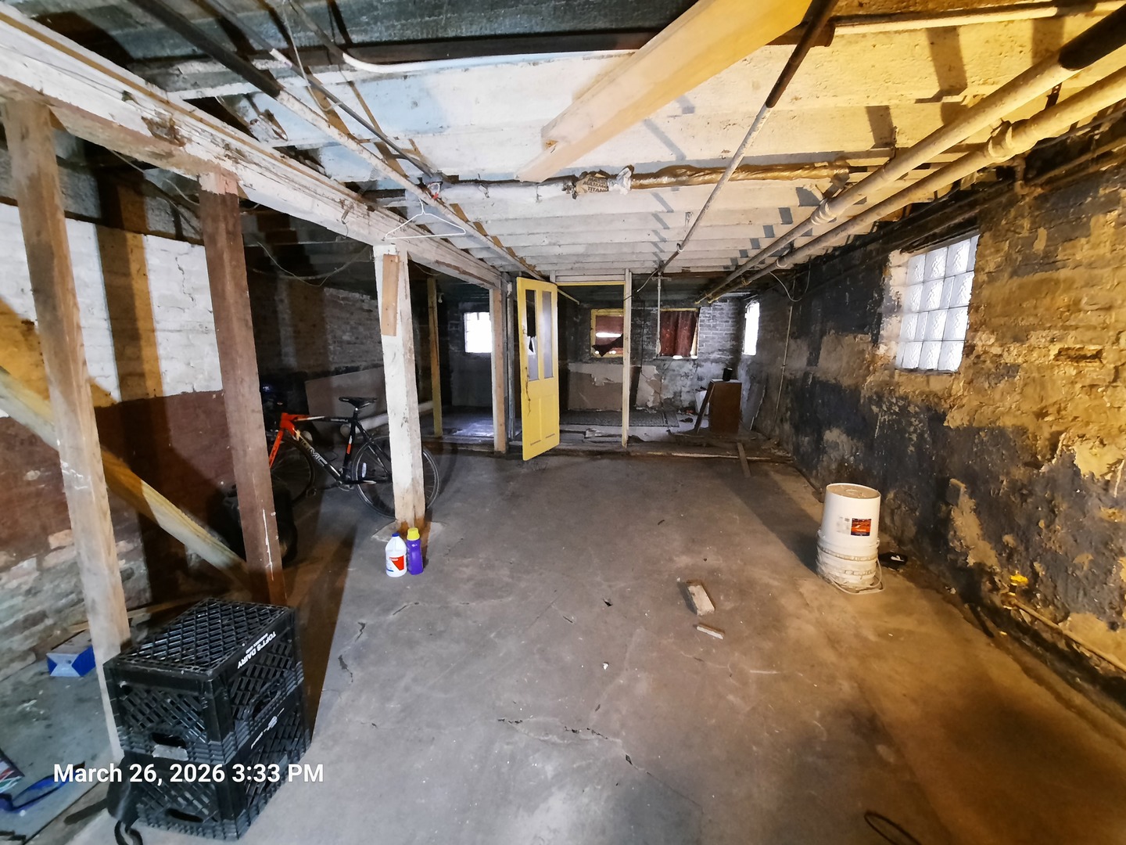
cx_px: 563
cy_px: 422
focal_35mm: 13
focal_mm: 1.74
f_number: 2.2
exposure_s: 1/12
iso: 800
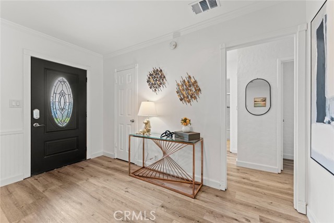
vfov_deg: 81.2
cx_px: 167
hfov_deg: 104.2
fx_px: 130
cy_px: 112
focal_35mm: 14
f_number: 6.3
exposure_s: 1/3
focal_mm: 14
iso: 200
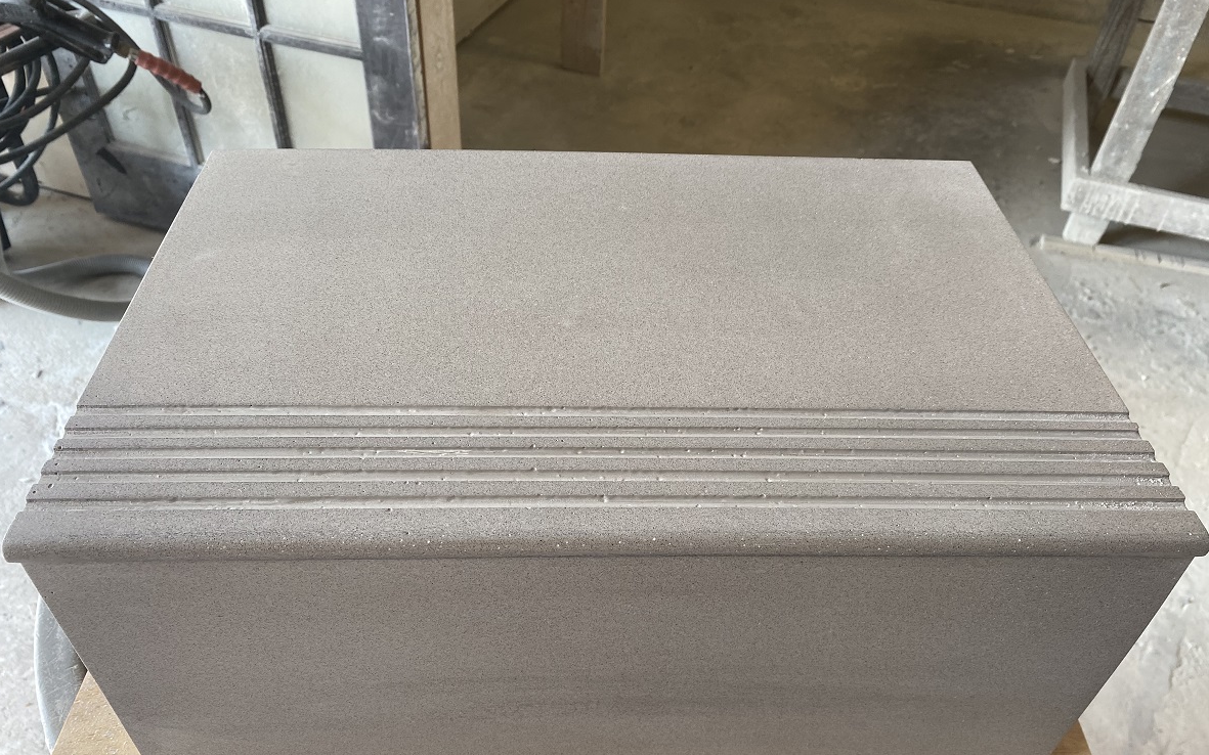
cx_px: 611
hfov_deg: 66.5
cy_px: 448
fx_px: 923
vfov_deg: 44.3
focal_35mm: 28
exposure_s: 1/120
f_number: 1.8
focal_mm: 4.25
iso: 64
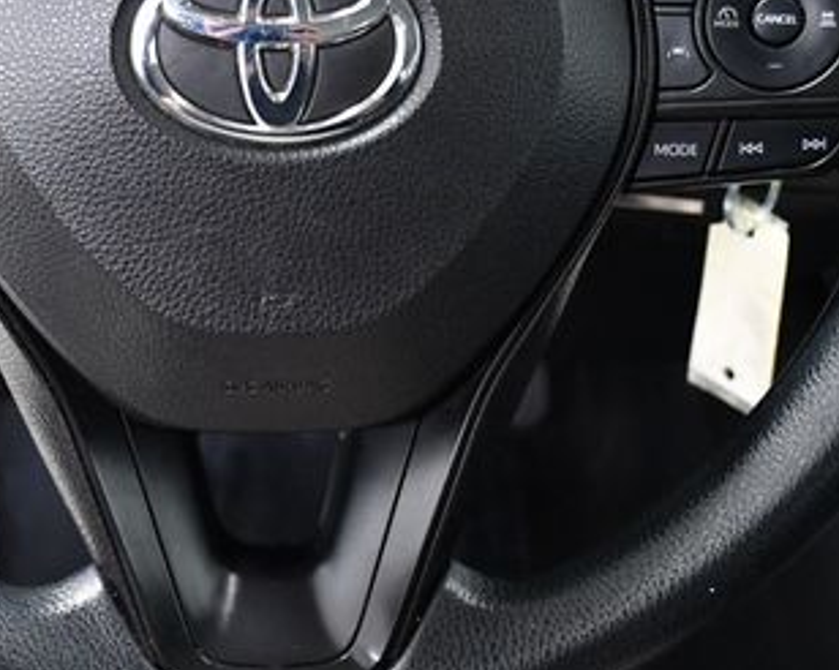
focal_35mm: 76
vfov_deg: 20.1
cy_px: 264
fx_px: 1886
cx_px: 291
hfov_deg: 25.0
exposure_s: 1/80
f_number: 4.5
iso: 2500
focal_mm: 26
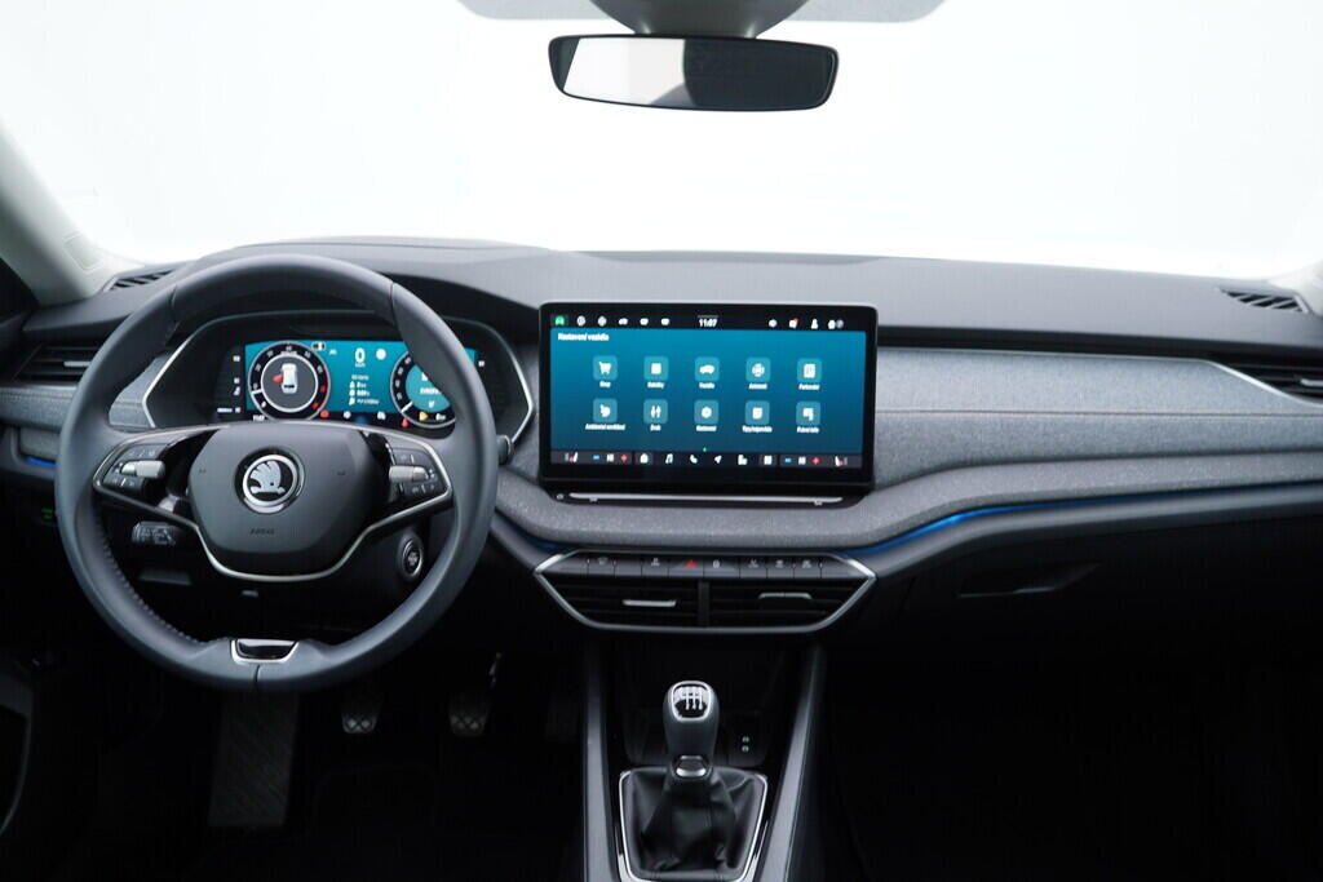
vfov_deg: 36.9
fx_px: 1323
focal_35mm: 36
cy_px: 441
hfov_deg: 53.1
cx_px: 662
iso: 125
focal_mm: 24
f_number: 2.8
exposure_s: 1/40
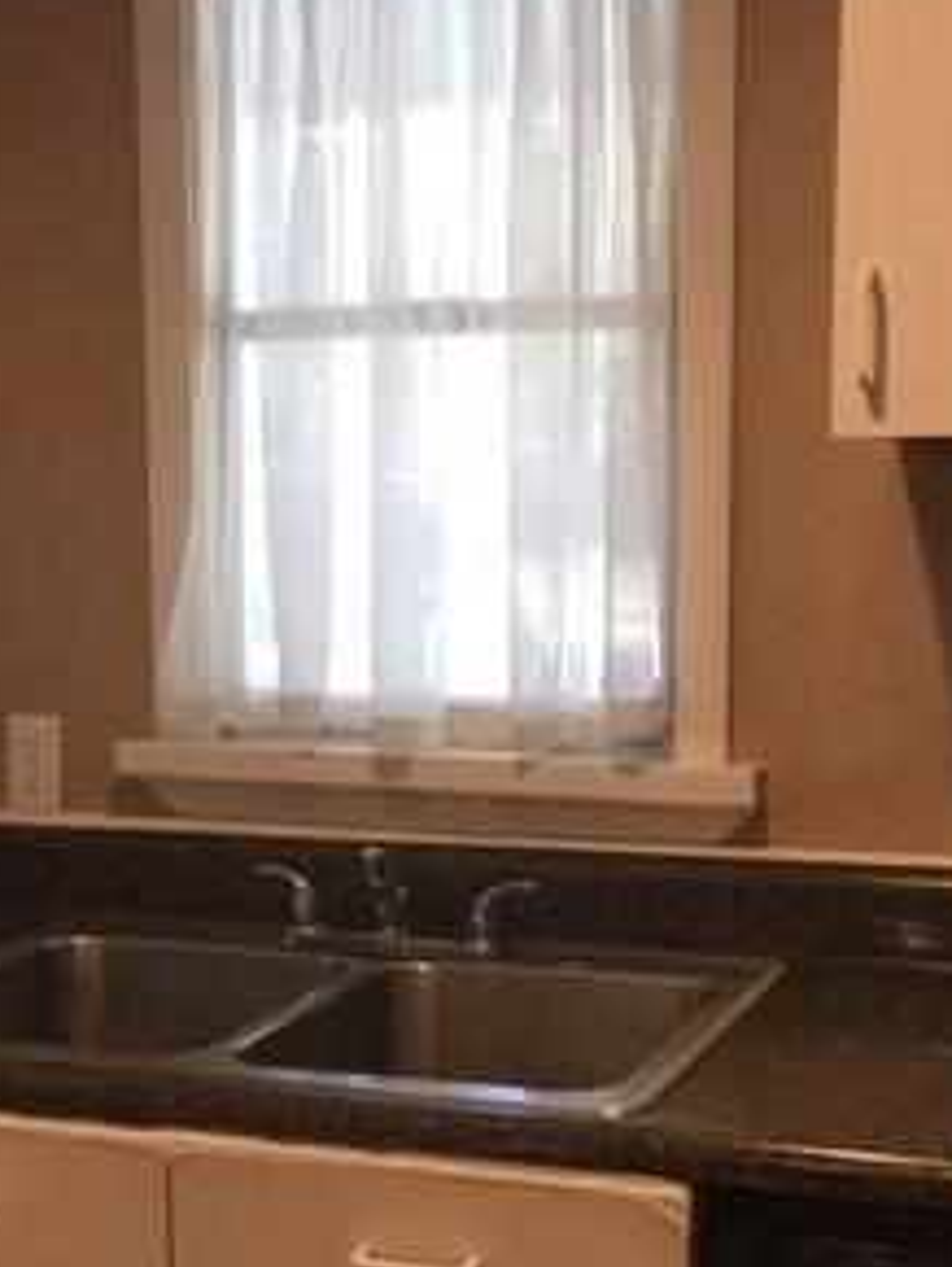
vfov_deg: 30.1
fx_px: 2343
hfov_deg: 22.9
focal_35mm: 64
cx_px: 384
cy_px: 782
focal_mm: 4.15
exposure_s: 1/15
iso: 25
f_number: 2.2
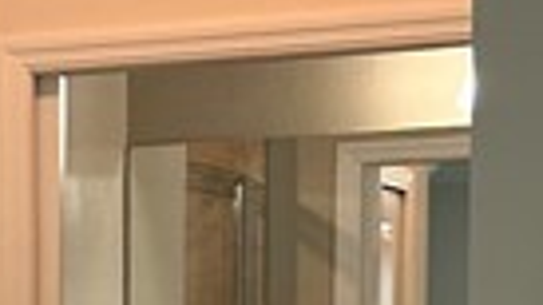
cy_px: 562
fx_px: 3037
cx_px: -1193
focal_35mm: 211
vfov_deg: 5.6
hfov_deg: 8.3
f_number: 1.5
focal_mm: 5.7
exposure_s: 1/120
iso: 80
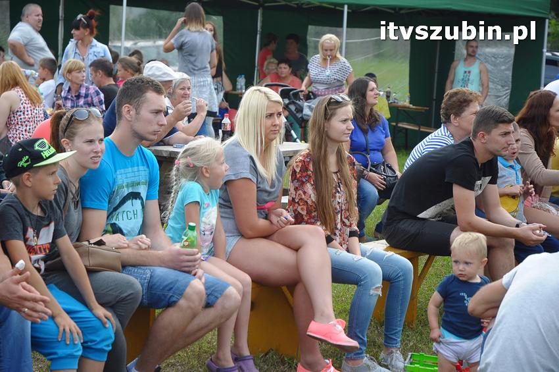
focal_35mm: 105
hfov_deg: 19.5
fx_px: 1629
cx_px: 280
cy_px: 186
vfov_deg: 13.0
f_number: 4.5
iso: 400
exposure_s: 1/200
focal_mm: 70
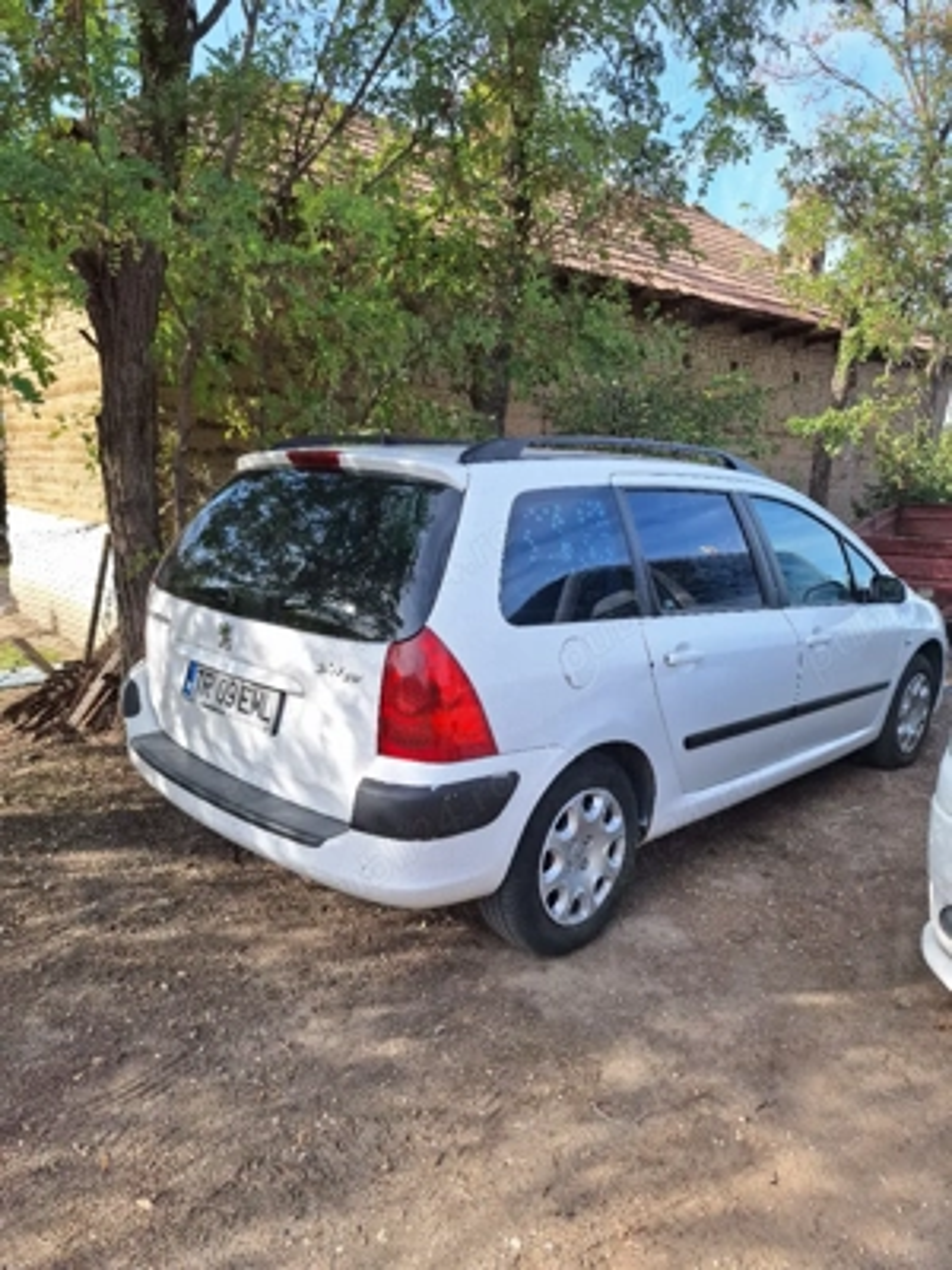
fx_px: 843
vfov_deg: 73.9
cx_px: 476
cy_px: 635
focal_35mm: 23
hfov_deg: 58.9
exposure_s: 1/667
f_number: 1.8
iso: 40
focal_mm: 5.54
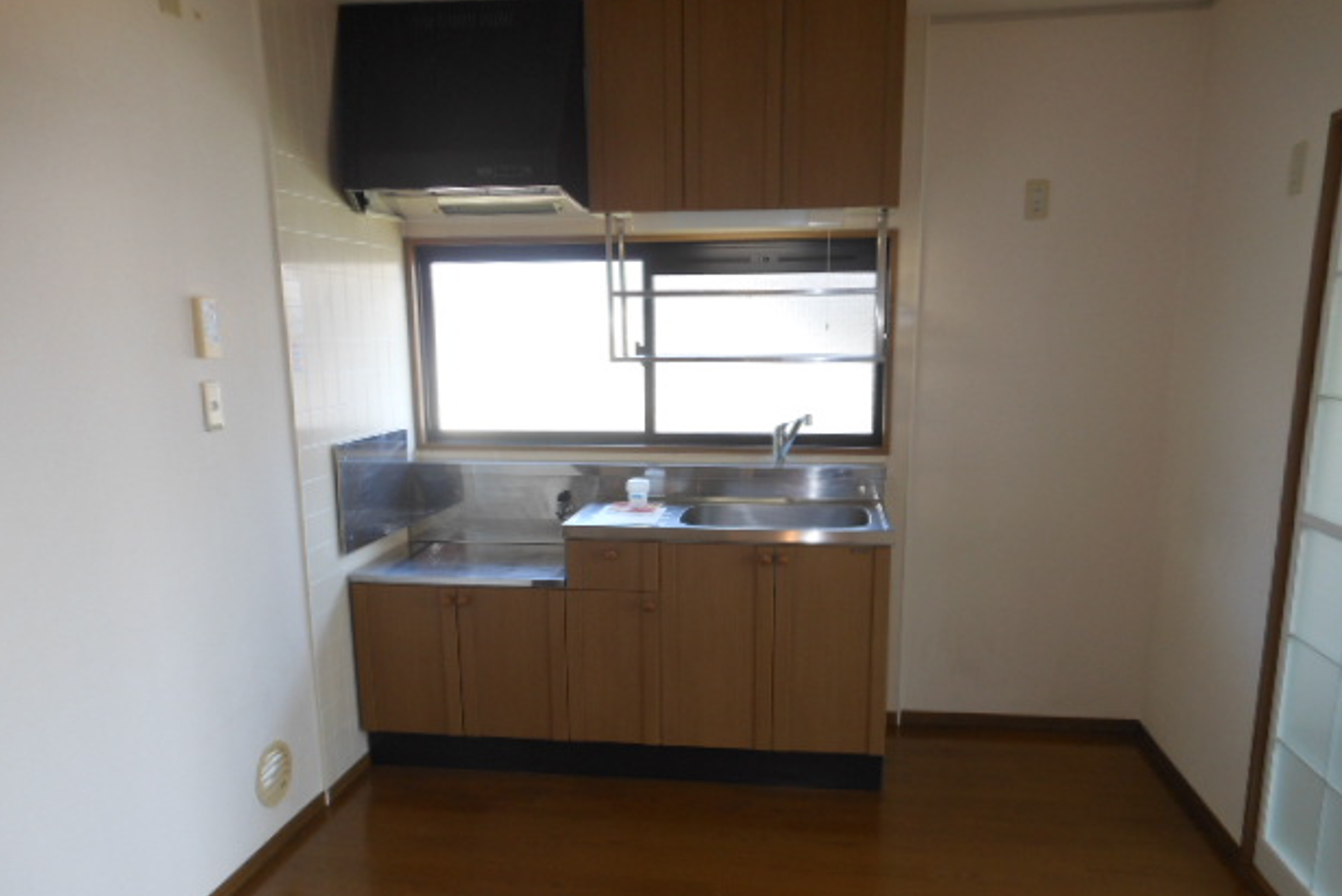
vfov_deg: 47.8
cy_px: 510
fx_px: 1007
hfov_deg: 67.4
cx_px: 669
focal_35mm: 27
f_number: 3.2
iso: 100
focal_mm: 4.5
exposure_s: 1/30
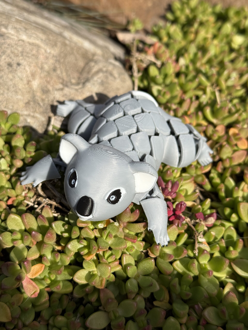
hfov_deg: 30.3
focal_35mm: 48
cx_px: 124
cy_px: 165
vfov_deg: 39.7
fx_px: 459
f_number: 1.78
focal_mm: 6.76
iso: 64
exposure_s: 1/4878
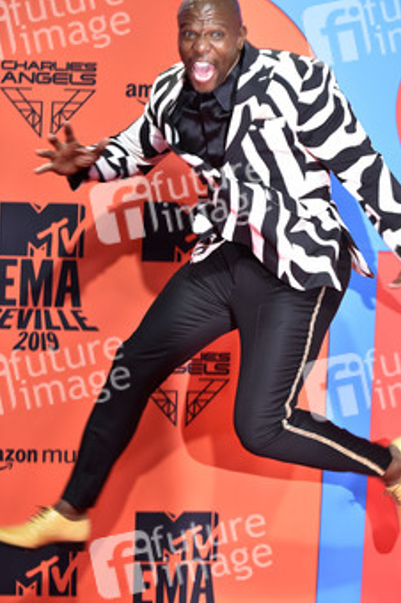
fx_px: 1574
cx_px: 232
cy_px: 291
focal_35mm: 94
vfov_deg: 21.7
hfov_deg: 14.5
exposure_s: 1/250
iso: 2000
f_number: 3.5
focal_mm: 80
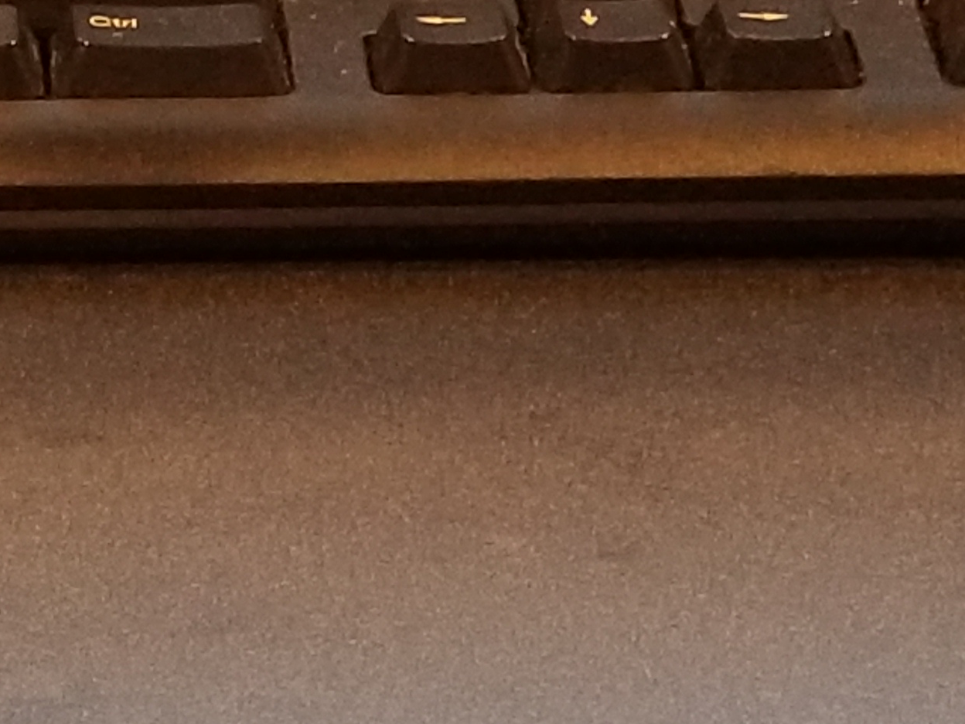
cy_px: -160
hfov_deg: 11.5
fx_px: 4683
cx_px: -221
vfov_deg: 8.7
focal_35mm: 168
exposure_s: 1/15
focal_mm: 6
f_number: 2.4
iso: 200
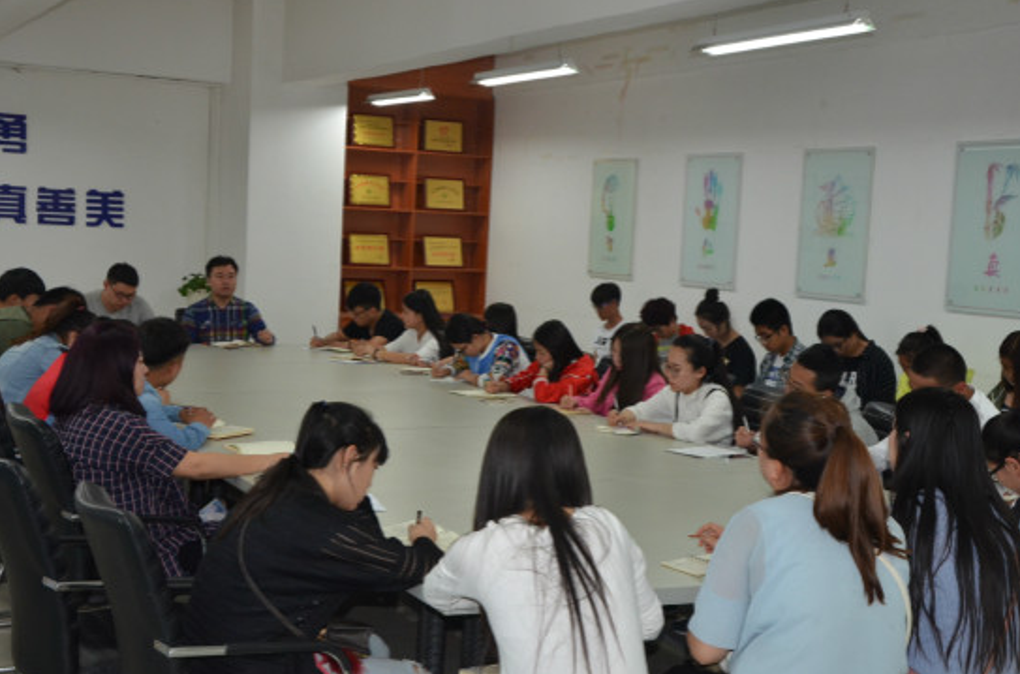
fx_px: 1300
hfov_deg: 42.8
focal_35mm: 46
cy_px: 343
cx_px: 507
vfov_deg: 29.1
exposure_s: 1/160
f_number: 5
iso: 1000
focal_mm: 26
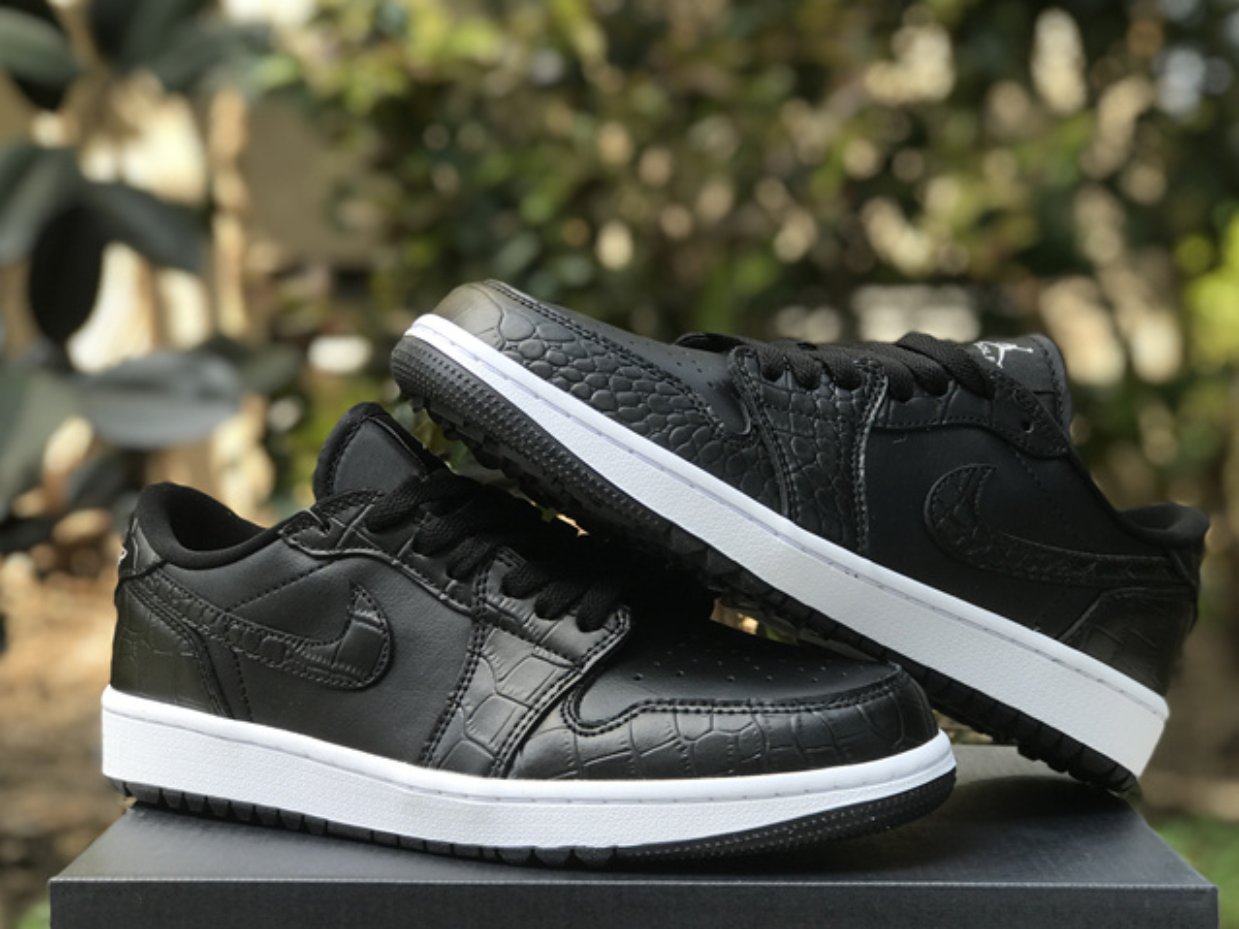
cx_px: 665
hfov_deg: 29.4
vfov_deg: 22.2
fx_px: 2362
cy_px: 503
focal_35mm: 66
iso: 20
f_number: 2.8
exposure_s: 1/128
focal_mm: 6.6
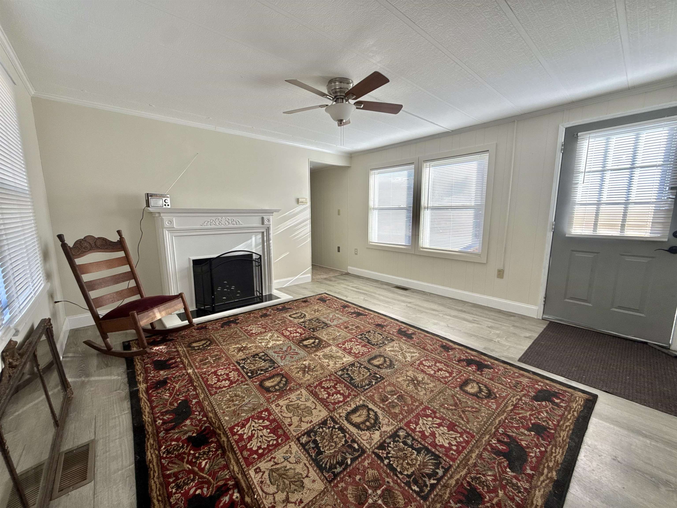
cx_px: 338
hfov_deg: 102.1
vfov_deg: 85.7
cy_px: 254
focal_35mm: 14
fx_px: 274
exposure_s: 1/213
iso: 64
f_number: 2.2
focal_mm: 2.22
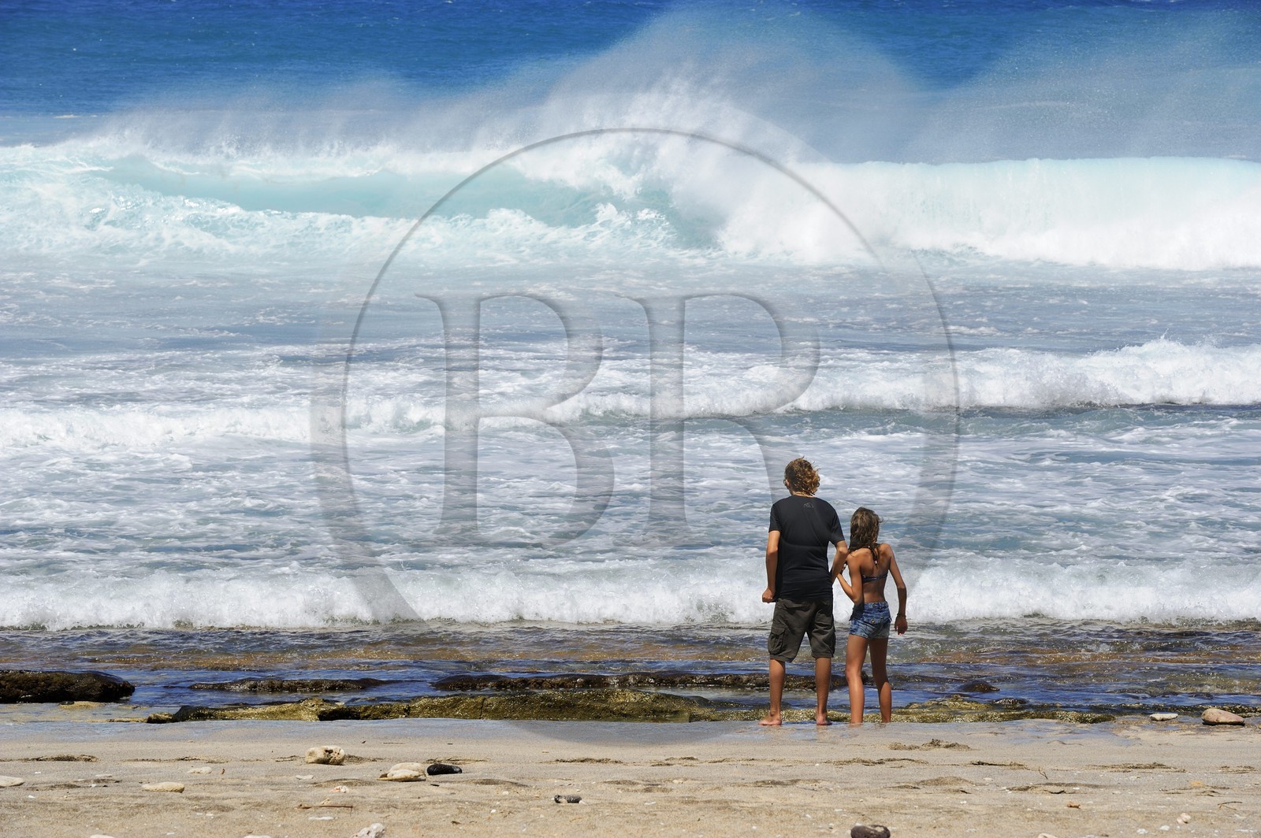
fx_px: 5775
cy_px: 419
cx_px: 630
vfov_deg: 8.3
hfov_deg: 12.5
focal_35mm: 165
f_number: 14
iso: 200
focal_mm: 165
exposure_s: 1/320
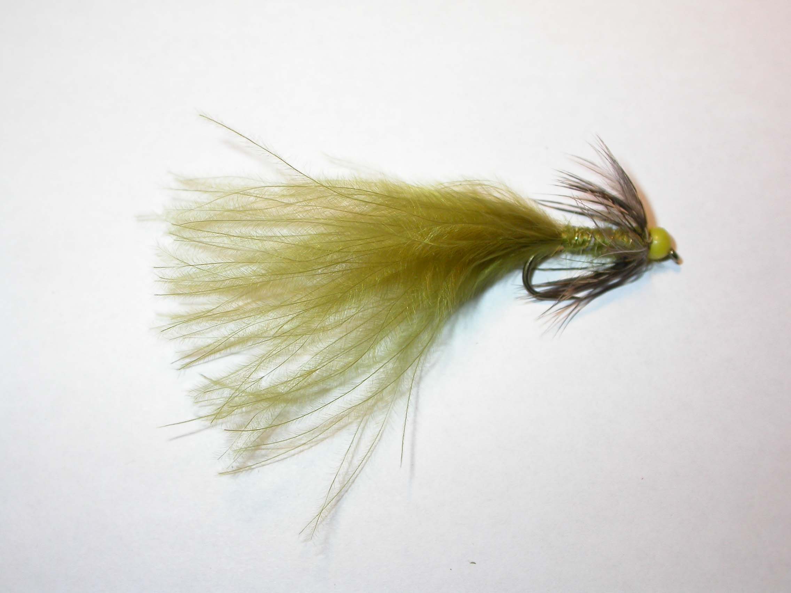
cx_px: 396
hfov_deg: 32.7
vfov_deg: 24.8
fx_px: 1348
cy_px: 296
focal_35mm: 59
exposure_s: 1/134
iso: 100
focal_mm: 12.2
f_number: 3.9
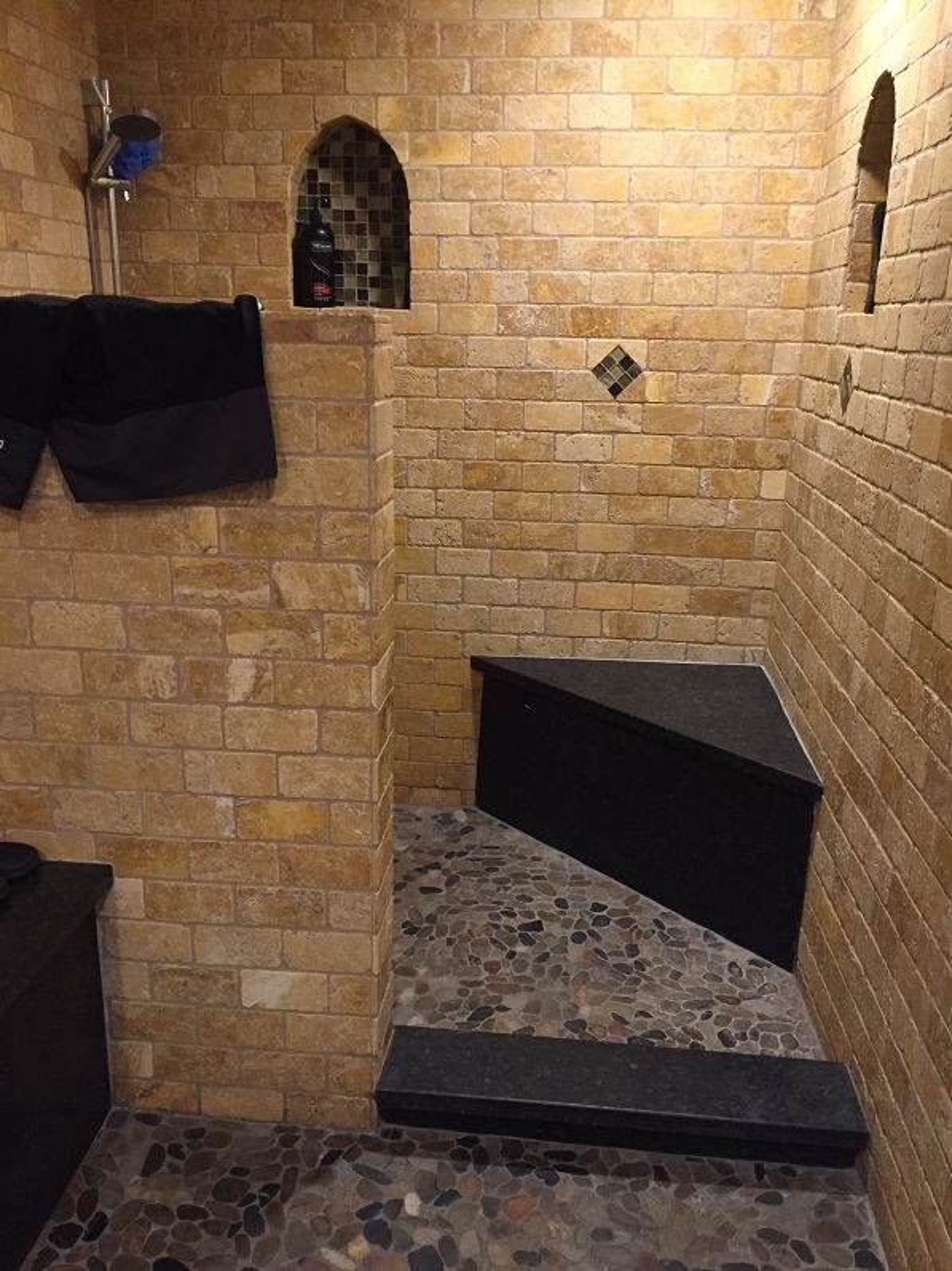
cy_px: 636
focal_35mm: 29
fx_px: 1064
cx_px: 476
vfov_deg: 61.7
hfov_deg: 48.2
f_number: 2.2
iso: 200
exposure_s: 1/30
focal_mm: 4.15
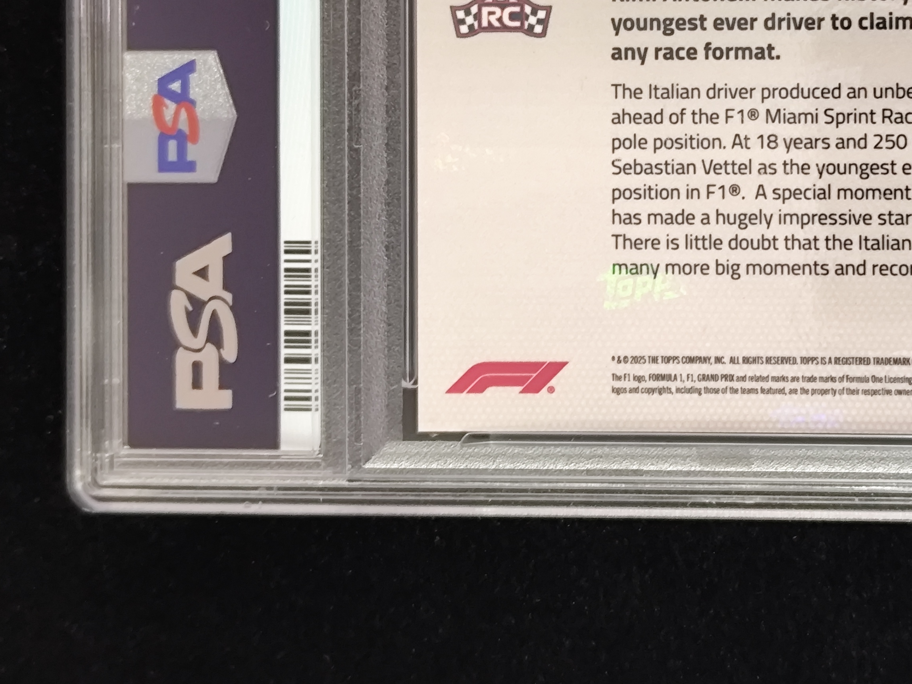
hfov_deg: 22.2
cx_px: 736
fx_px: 2292
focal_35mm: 87
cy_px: 125
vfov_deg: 16.8
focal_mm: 6.19
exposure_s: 1/24
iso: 800
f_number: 1.65
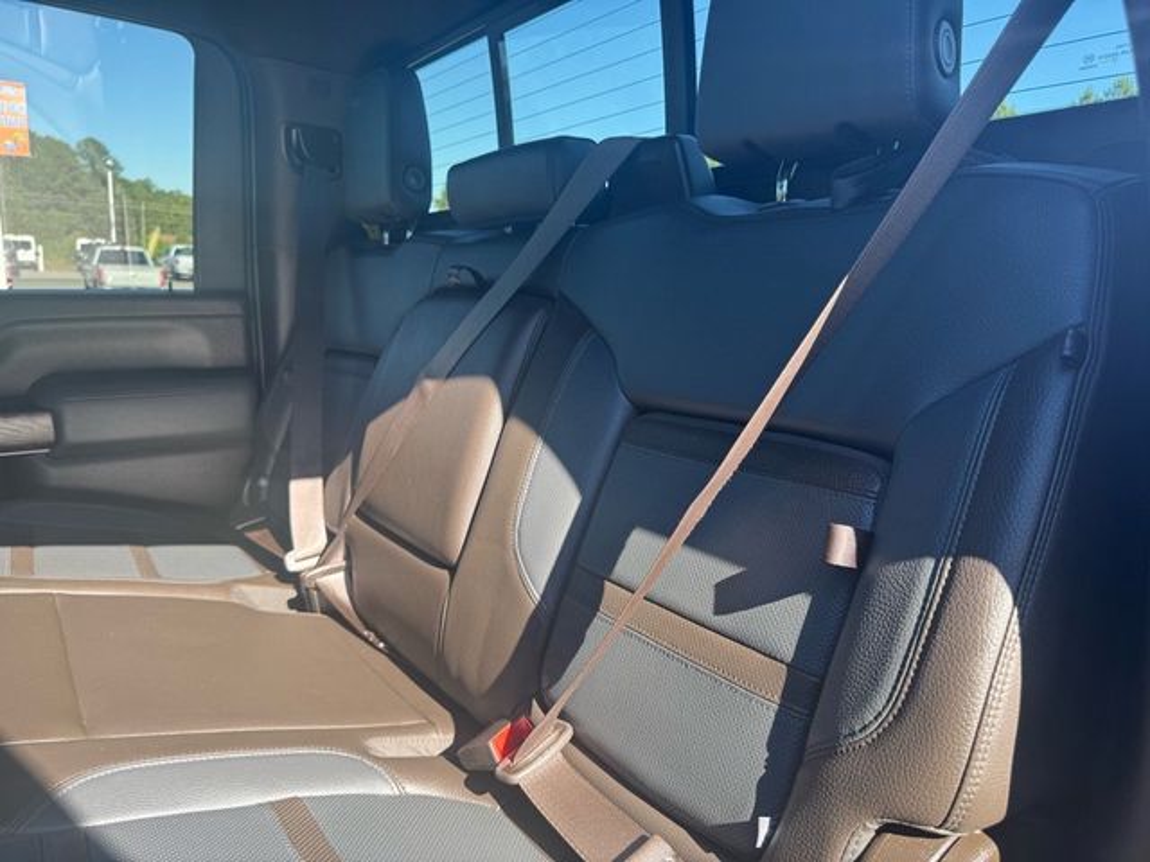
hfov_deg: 71.6
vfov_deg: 56.8
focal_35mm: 24
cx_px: 575
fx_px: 797
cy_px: 431
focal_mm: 6.76
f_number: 1.78
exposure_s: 1/222
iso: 64
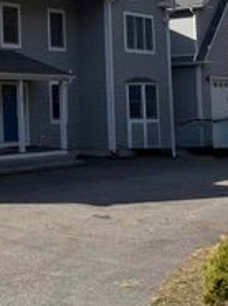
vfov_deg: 29.2
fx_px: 573
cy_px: 62
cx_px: -180
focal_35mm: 65
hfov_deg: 18.0
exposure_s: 1/5714
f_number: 1.78
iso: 80
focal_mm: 6.76
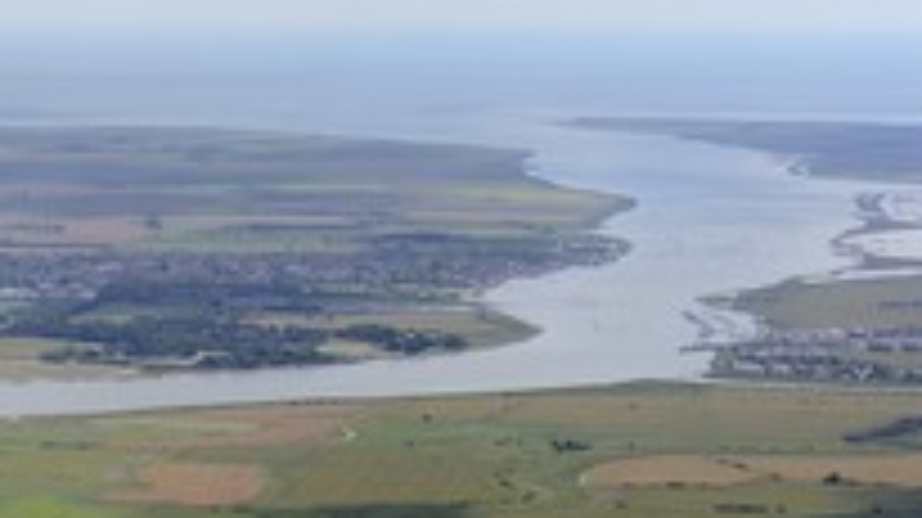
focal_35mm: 172
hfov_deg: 12.4
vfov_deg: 7.0
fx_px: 4202
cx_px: -7
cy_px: 423
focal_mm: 80
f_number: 8
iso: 400
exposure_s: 1/800
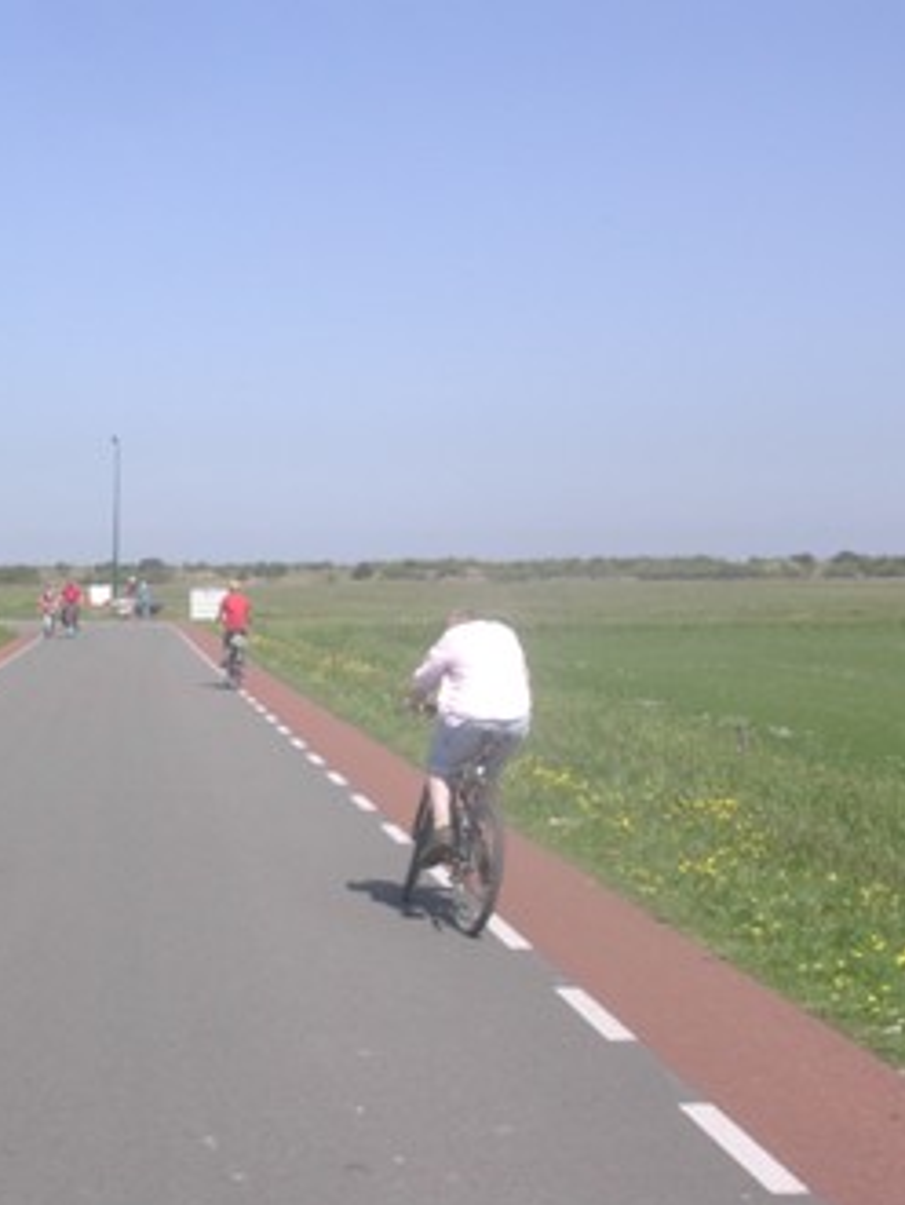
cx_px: 270
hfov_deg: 23.9
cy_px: 610
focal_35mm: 61
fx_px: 2124
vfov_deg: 31.7
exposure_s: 1/304
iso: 70
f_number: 5.8
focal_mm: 6.7
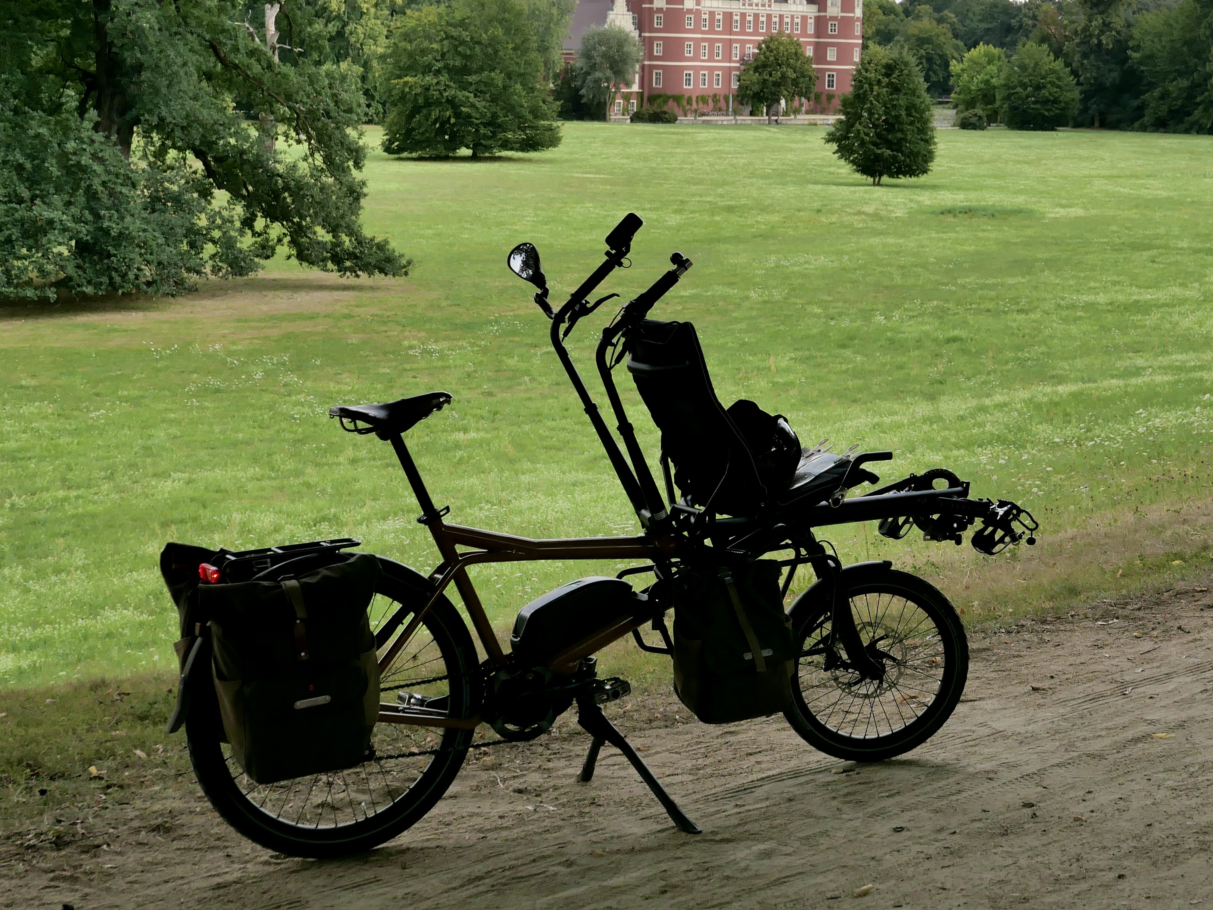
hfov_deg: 27.4
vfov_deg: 20.9
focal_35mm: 70
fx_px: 2453
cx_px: 898
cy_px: 245
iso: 200
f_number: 5.6
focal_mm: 20.1
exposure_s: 1/200
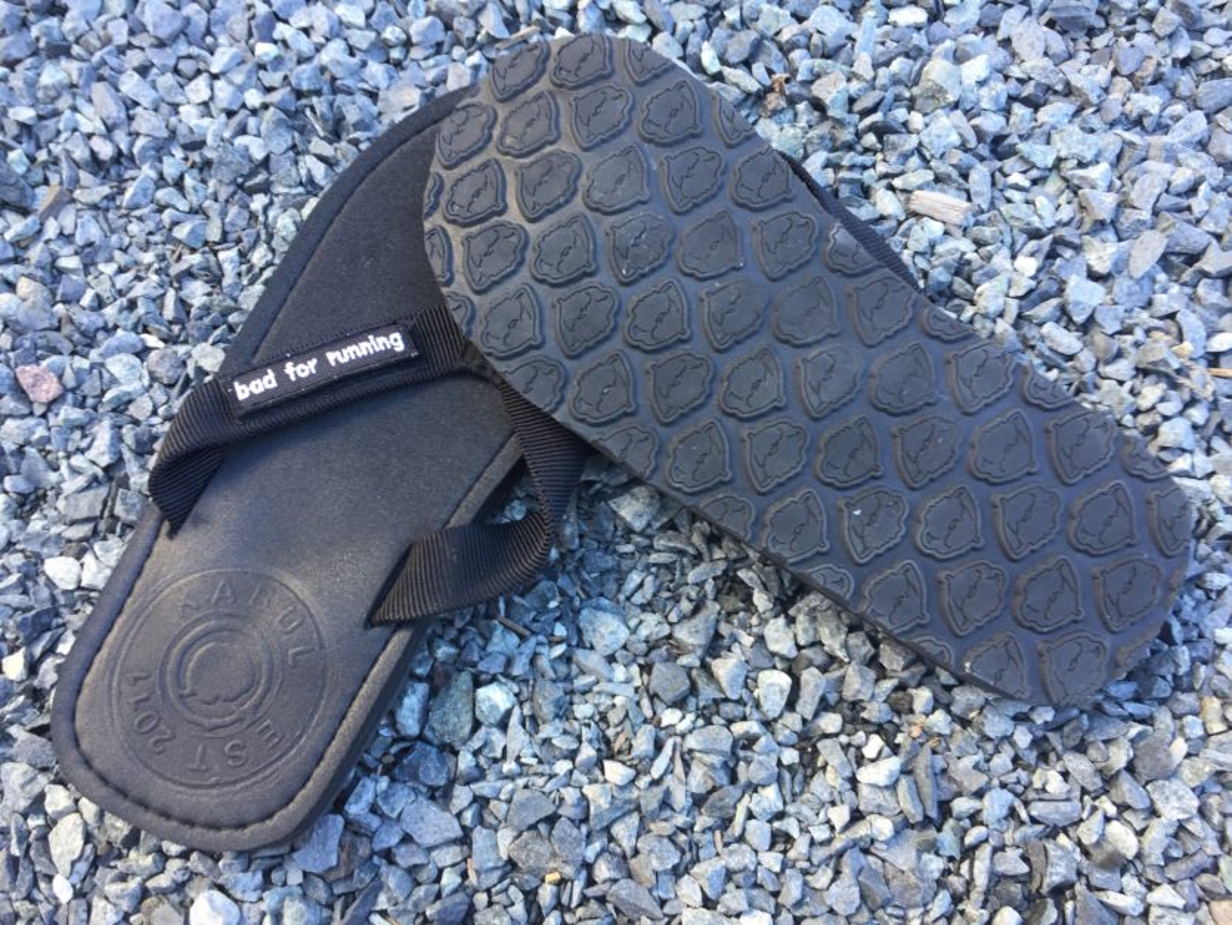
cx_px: 616
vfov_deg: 48.3
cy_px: 462
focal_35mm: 29
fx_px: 1032
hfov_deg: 61.6
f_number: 2.2
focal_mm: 4.15
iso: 40
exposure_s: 1/60
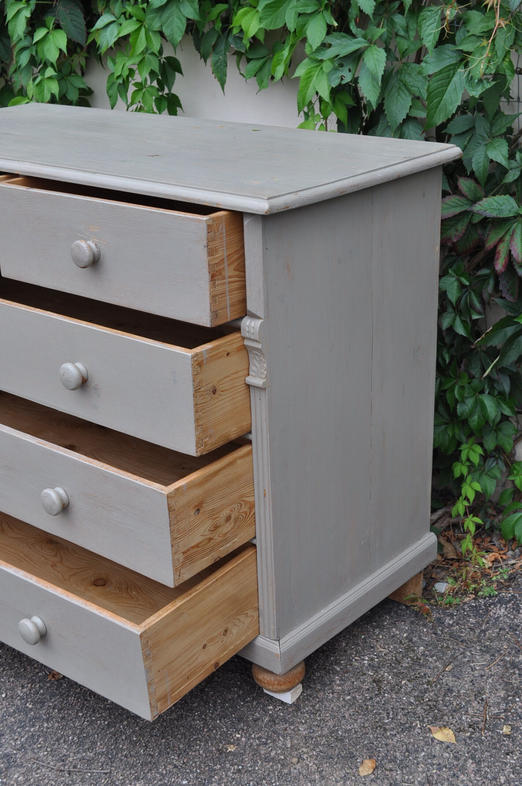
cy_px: 393
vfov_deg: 38.9
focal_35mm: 51
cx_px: 261
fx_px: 1112
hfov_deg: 26.4
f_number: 5.6
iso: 200
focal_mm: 34
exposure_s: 1/125
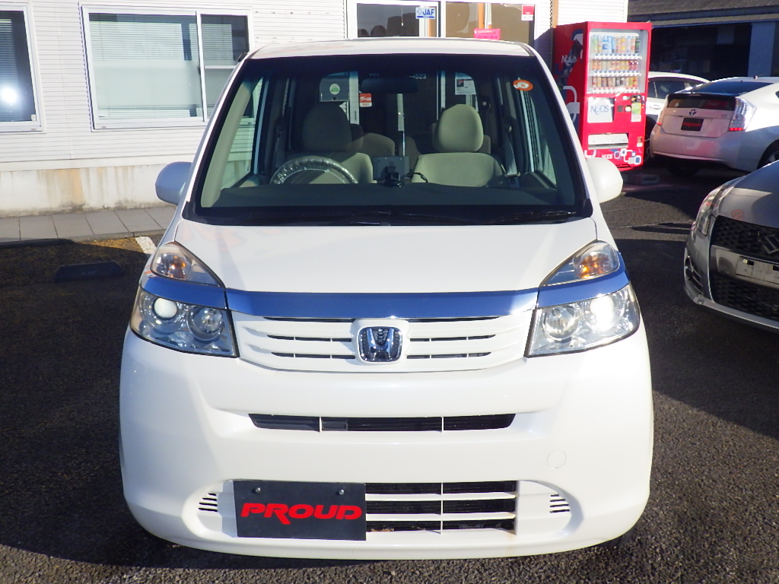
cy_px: 292
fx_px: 765
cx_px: 390
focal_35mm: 34
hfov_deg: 54.0
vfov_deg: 41.8
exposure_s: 1/1500
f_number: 4.6
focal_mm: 6.1
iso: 250
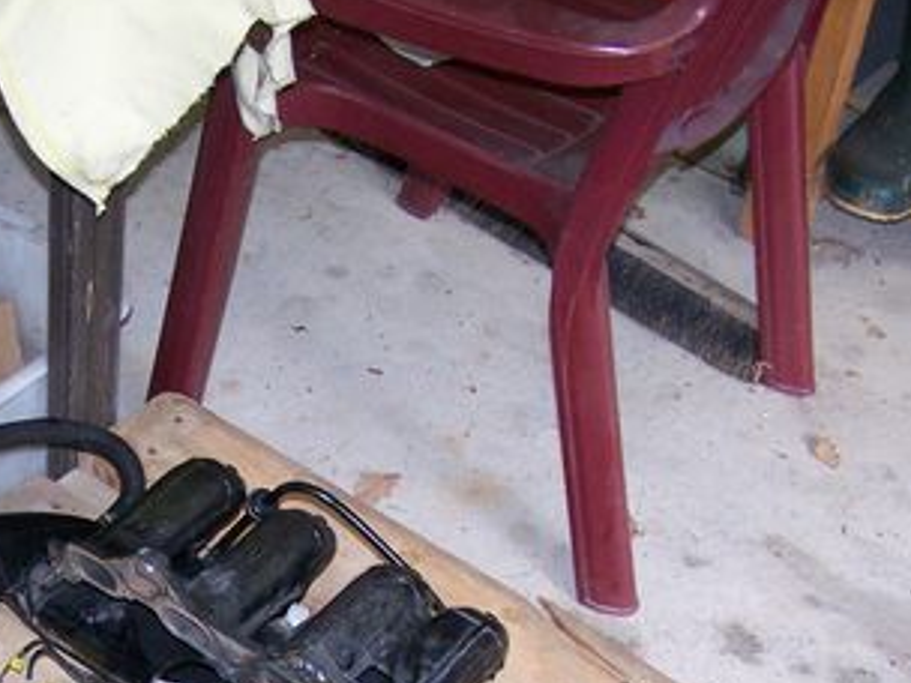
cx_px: 192
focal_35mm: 80
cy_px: 655
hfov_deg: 24.1
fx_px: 2105
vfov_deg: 18.1
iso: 200
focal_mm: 6.3
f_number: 2.8
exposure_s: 1/60
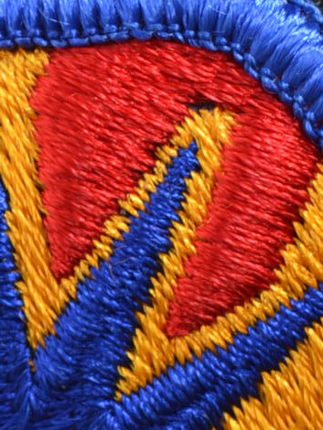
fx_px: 6303
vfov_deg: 3.9
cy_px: 367
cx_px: -45
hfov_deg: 2.9
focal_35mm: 507
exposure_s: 1/200
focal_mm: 55
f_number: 5.6
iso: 100
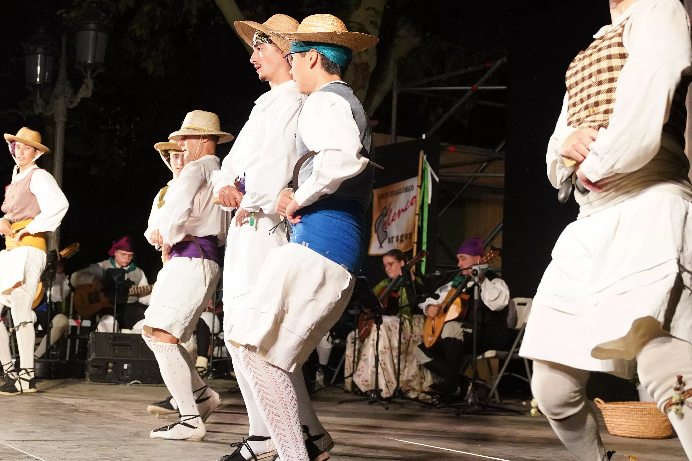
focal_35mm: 63
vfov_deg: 21.5
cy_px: 183
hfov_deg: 31.8
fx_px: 1211
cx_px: 278
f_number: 2.8
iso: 5000
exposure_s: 1/500
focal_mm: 33
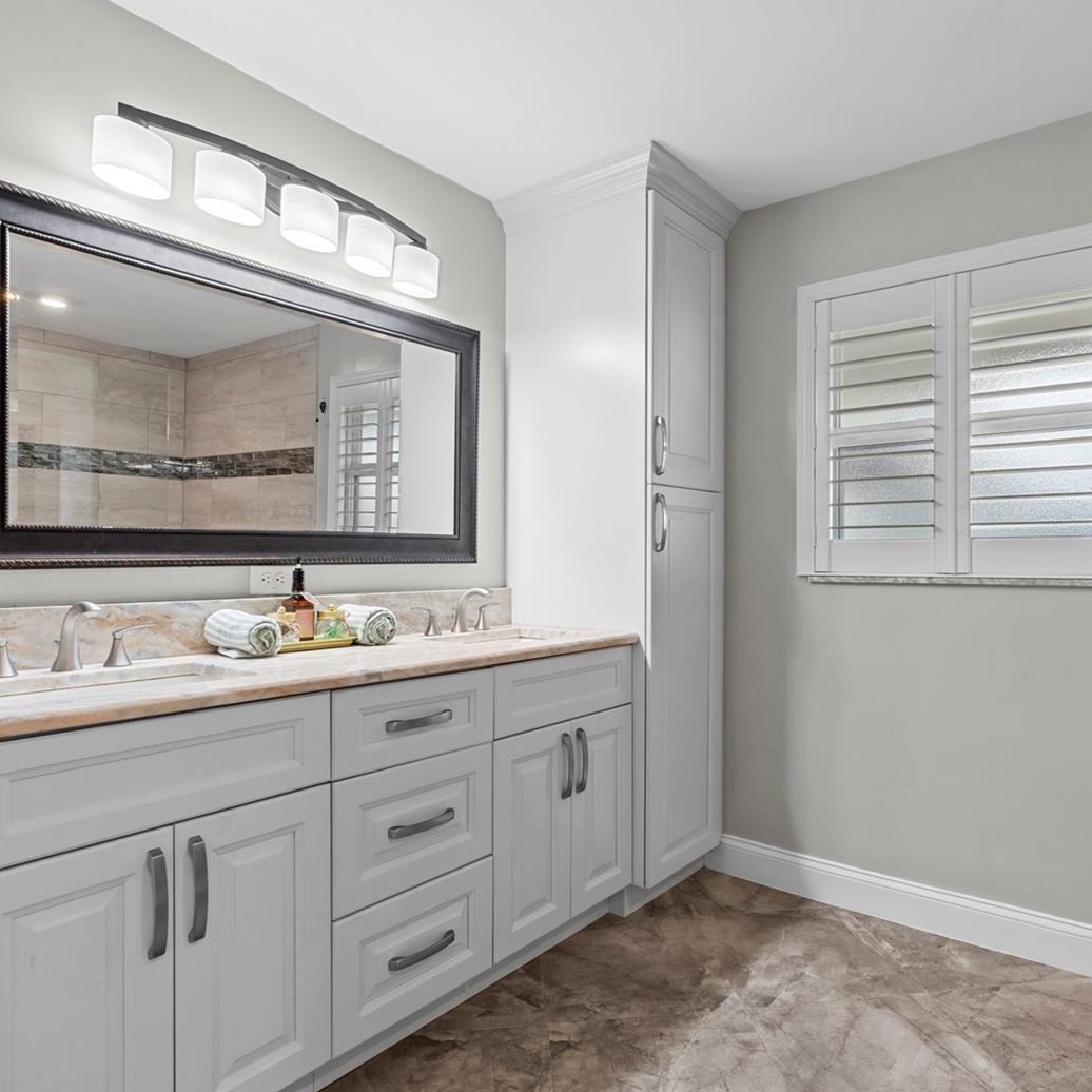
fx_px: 749
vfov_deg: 72.1
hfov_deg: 71.9
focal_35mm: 21
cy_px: 554
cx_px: 608
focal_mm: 16
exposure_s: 1/2.5
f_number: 9
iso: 250
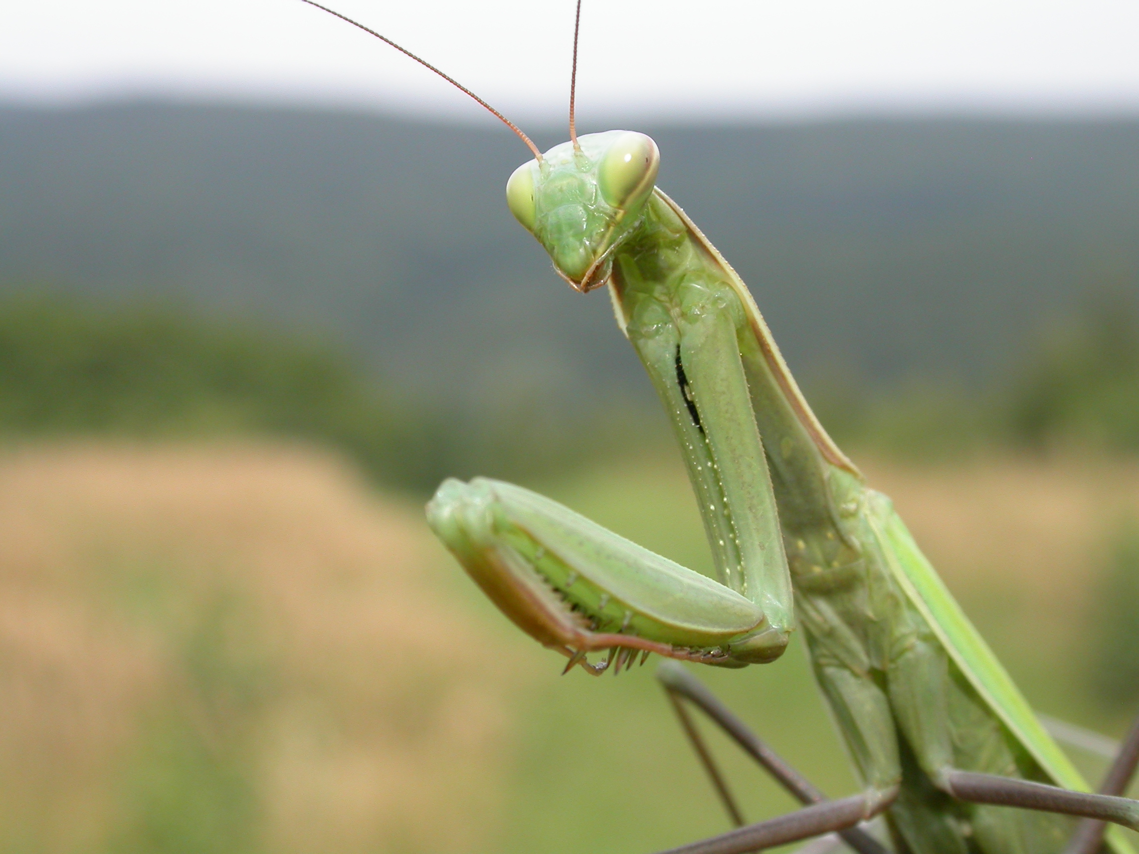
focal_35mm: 78
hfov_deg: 25.0
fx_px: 2567
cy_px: 427
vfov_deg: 18.9
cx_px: 570
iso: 100
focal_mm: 16.2
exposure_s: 1/155
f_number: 7
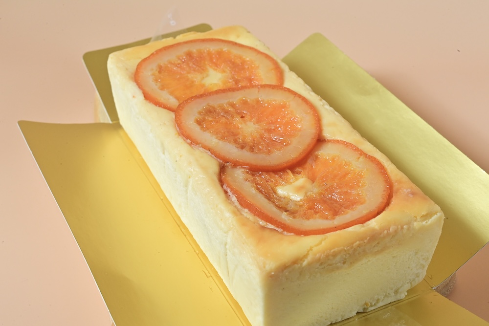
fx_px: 815
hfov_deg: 33.4
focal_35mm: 60
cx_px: 244
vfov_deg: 22.6
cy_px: 163
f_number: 18
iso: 2500
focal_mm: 60
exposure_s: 1/125
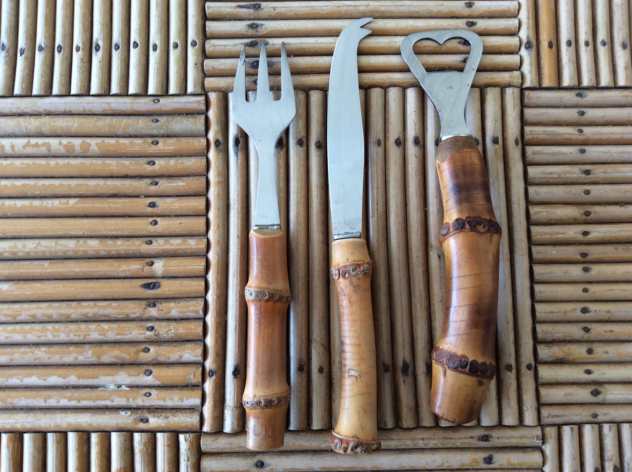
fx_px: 583
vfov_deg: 44.1
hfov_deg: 56.9
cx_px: 316
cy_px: 236
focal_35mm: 32
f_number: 2.4
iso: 32
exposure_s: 1/25
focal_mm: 3.3
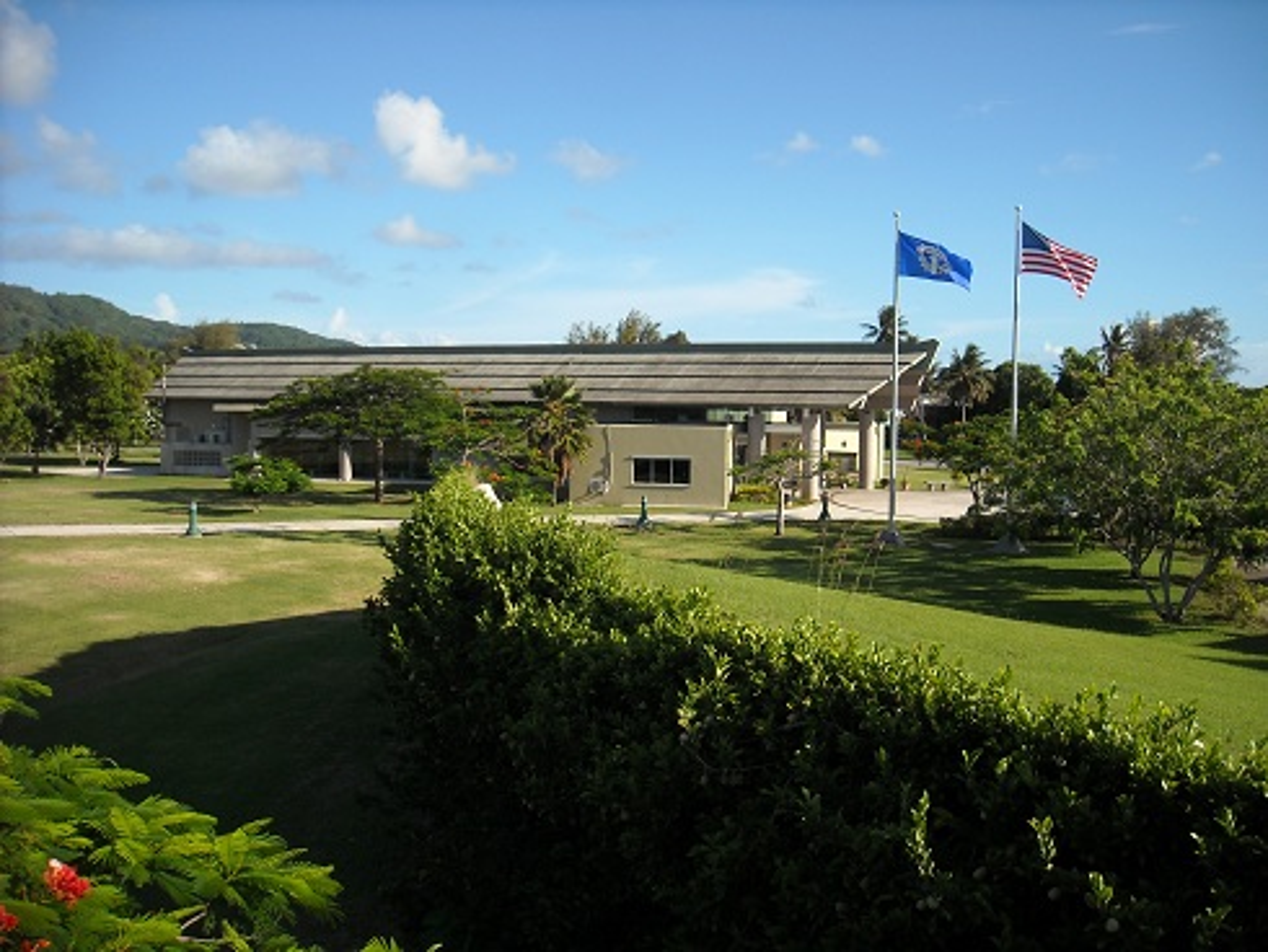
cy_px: 476
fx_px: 1283
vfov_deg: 40.7
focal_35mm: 35
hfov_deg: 52.6
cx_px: 634
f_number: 5.6
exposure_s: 1/239
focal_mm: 5.7
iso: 64
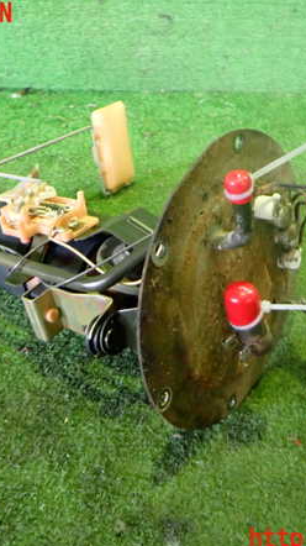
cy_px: 277
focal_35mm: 37
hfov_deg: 31.9
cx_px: 158
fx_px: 535
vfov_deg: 54.0
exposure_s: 1/50
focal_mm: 4.5
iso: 800
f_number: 2
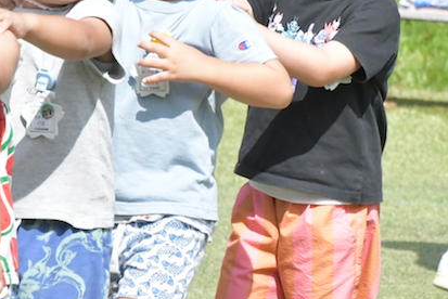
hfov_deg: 3.9
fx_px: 6538
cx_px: 401
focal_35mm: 525
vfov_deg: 2.6
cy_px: 151
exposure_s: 1/8000
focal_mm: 145
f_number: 11
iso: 8000
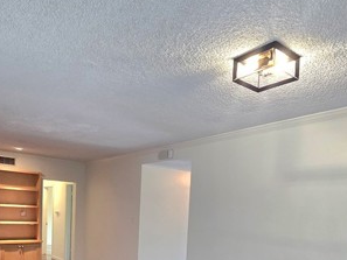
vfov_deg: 45.1
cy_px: 234
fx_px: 281
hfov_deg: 62.7
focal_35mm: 28
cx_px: 136
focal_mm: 2.2
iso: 160
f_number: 2.2
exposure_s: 1/60.2
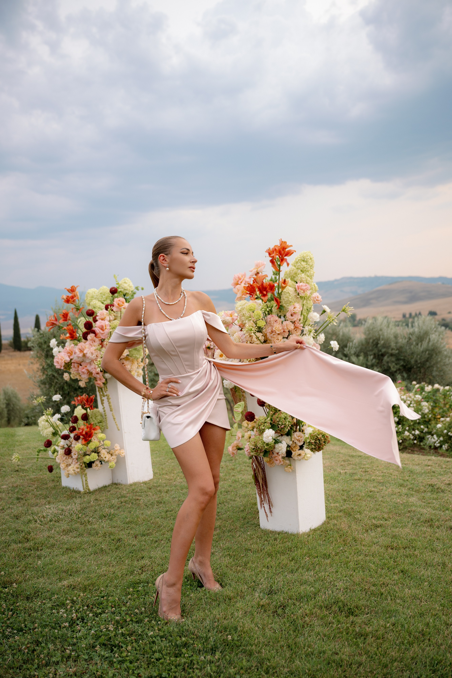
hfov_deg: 42.3
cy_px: 339
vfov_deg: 60.3
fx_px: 584
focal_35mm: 31
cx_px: 226
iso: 50
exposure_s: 1/320
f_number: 2.8
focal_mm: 31
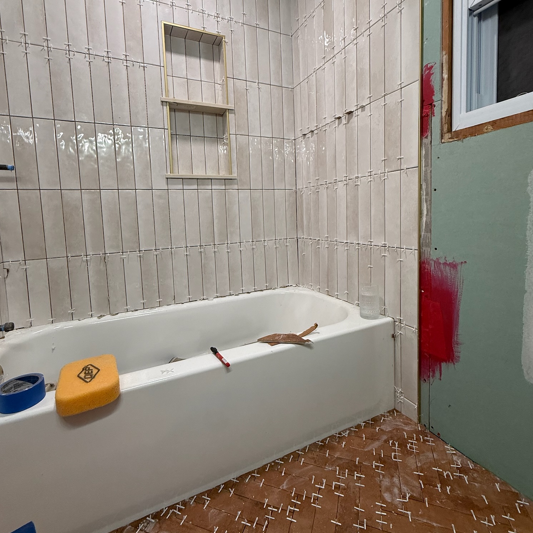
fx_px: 296
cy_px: 240
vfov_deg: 83.7
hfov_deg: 84.0
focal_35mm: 17
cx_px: 263
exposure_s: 1/120
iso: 200
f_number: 2.2
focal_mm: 2.22
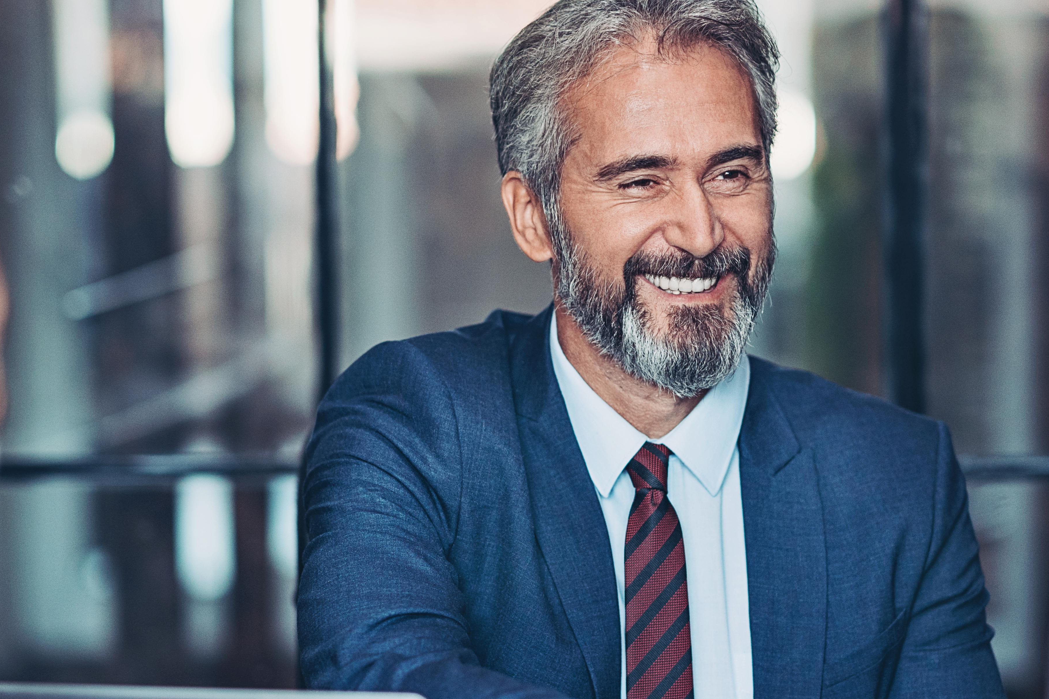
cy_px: 436
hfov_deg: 14.5
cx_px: 604
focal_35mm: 141
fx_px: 4108
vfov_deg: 9.7
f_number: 1.6
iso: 800
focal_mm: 85
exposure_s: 1/400
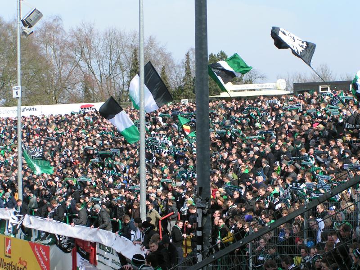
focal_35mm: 75
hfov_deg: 26.0
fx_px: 780
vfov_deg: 19.6
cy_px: 135
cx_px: 180
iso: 50
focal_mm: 11.5
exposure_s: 1/250
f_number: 5.6
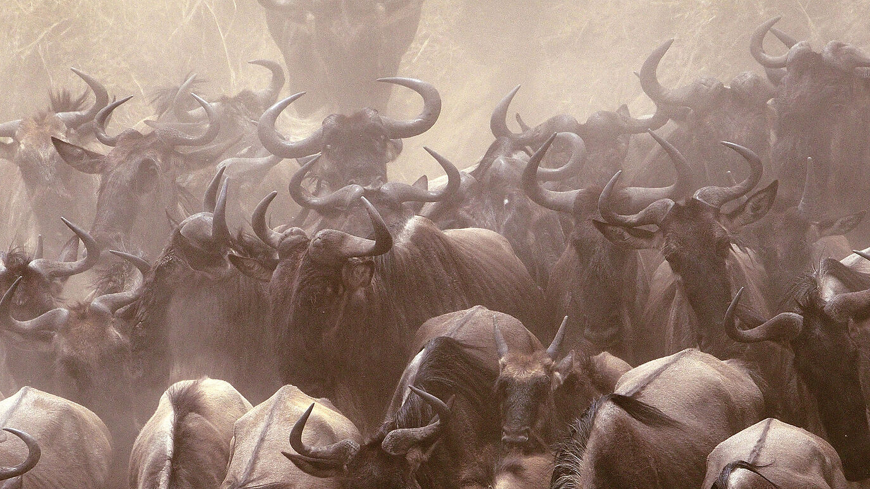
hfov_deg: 1.6
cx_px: 471
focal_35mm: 1367
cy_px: 494
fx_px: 31530
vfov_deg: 0.9
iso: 400
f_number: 8
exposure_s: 1/1000
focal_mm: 500
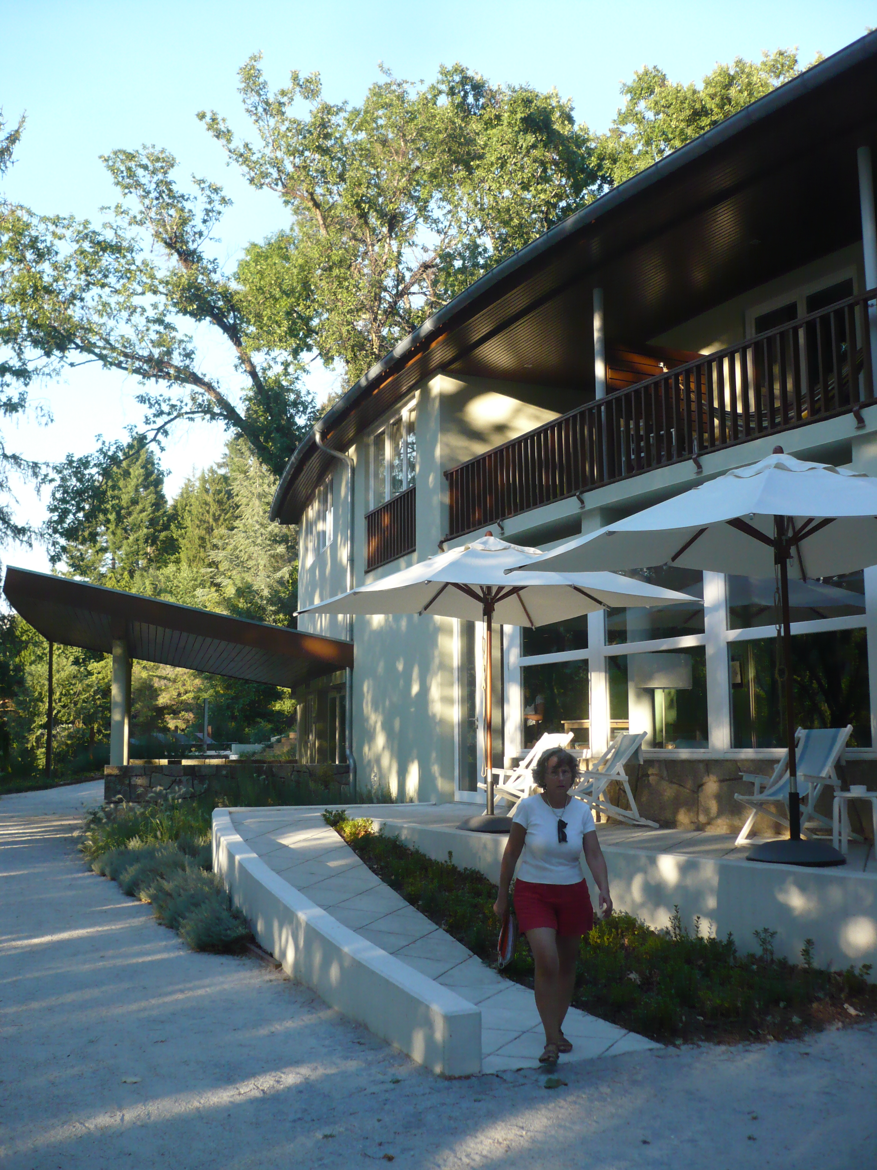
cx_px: 438
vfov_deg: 52.6
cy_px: 585
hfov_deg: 40.7
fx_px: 1182
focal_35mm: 35
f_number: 2.8
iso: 200
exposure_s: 1/320
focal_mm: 5.8
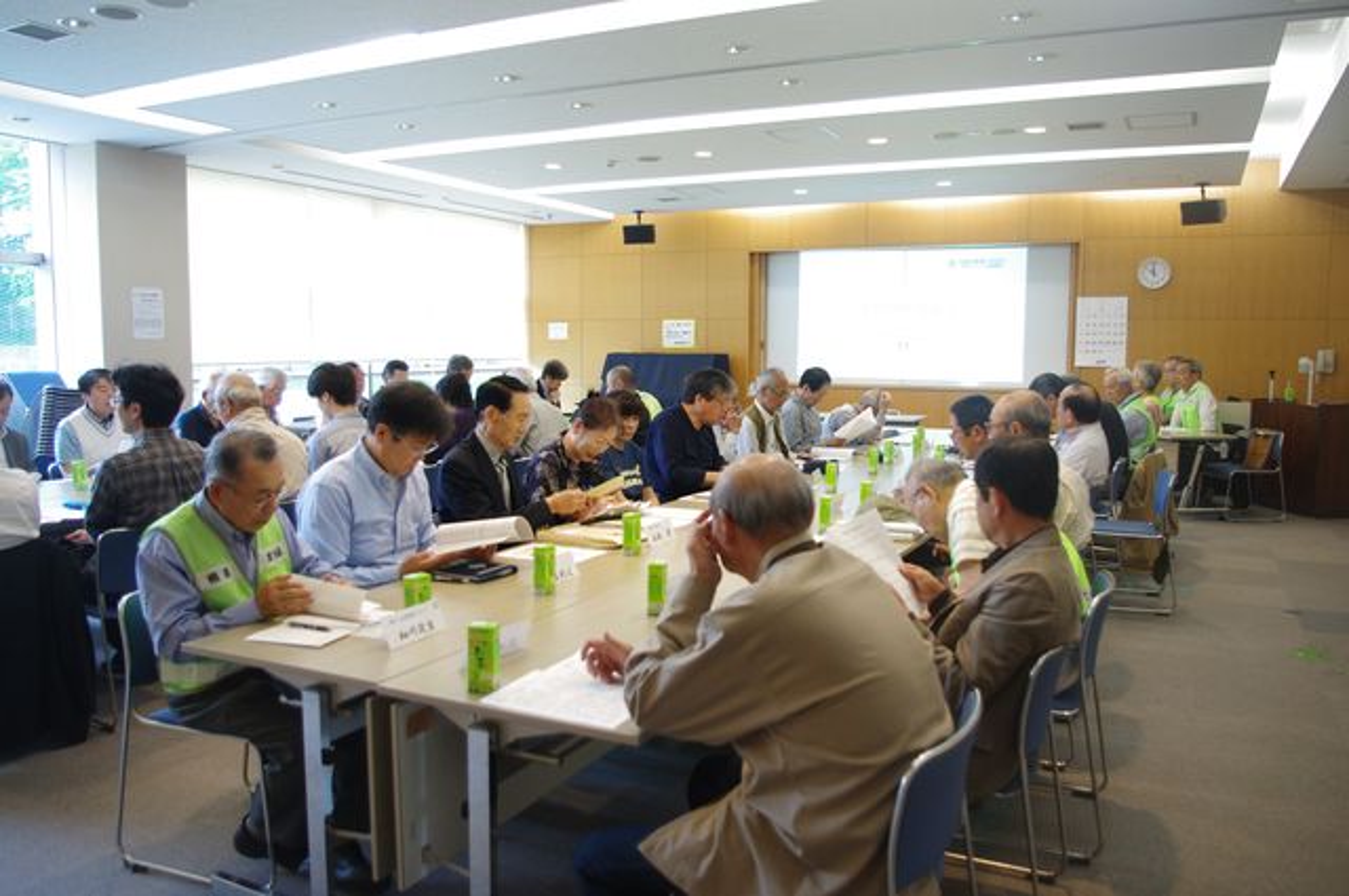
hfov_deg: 67.4
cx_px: 674
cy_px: 448
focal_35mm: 27
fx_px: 1010
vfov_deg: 47.8
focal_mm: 18
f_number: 3.5
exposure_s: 1/40
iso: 800
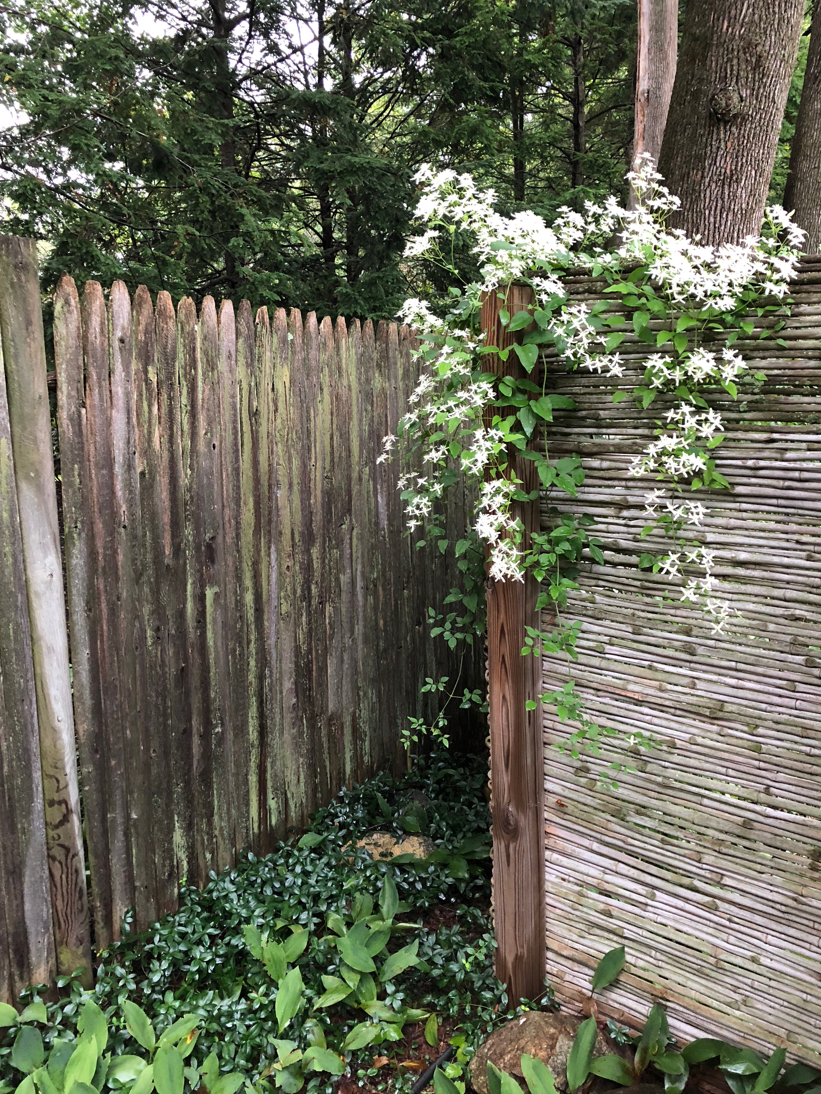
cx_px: 413
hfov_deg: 48.2
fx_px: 917
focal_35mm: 29
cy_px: 552
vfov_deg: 61.7
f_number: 1.8
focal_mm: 3.99
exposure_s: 1/15
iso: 80
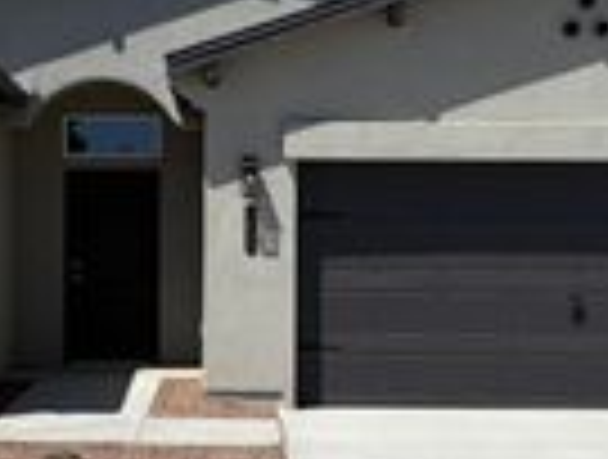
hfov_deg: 20.4
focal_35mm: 96
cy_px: 254
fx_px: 1691
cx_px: 252
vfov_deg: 15.5
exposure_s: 1/5814
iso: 50
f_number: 1.6
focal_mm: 5.96
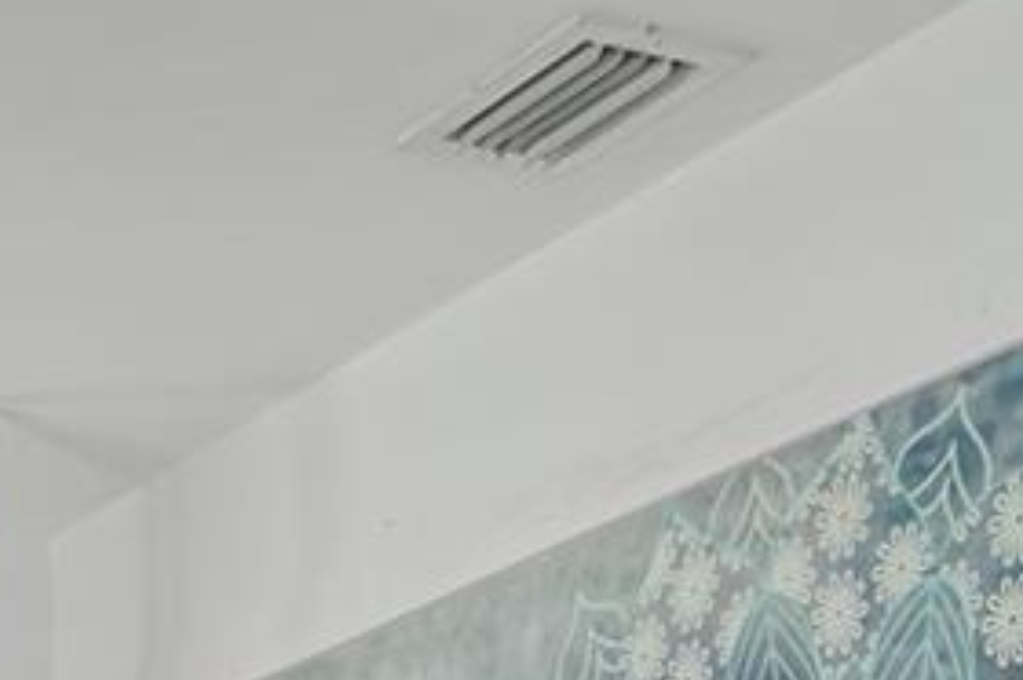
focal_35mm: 103
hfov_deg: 18.6
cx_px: -274
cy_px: 1612
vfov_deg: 11.2
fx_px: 2923
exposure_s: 1/50
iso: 100
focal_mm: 12
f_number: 5.6
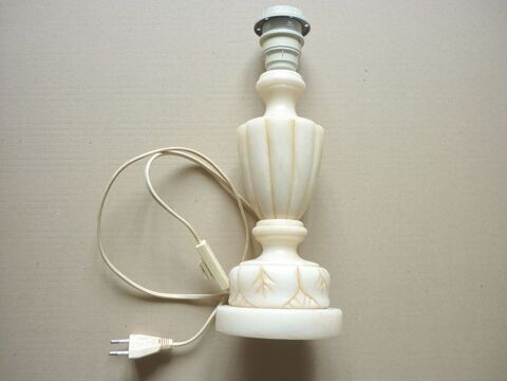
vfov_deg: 42.9
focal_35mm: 33
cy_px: 190
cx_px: 254
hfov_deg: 55.4
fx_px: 483
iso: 80
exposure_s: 1/60
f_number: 2.8
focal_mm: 5.5
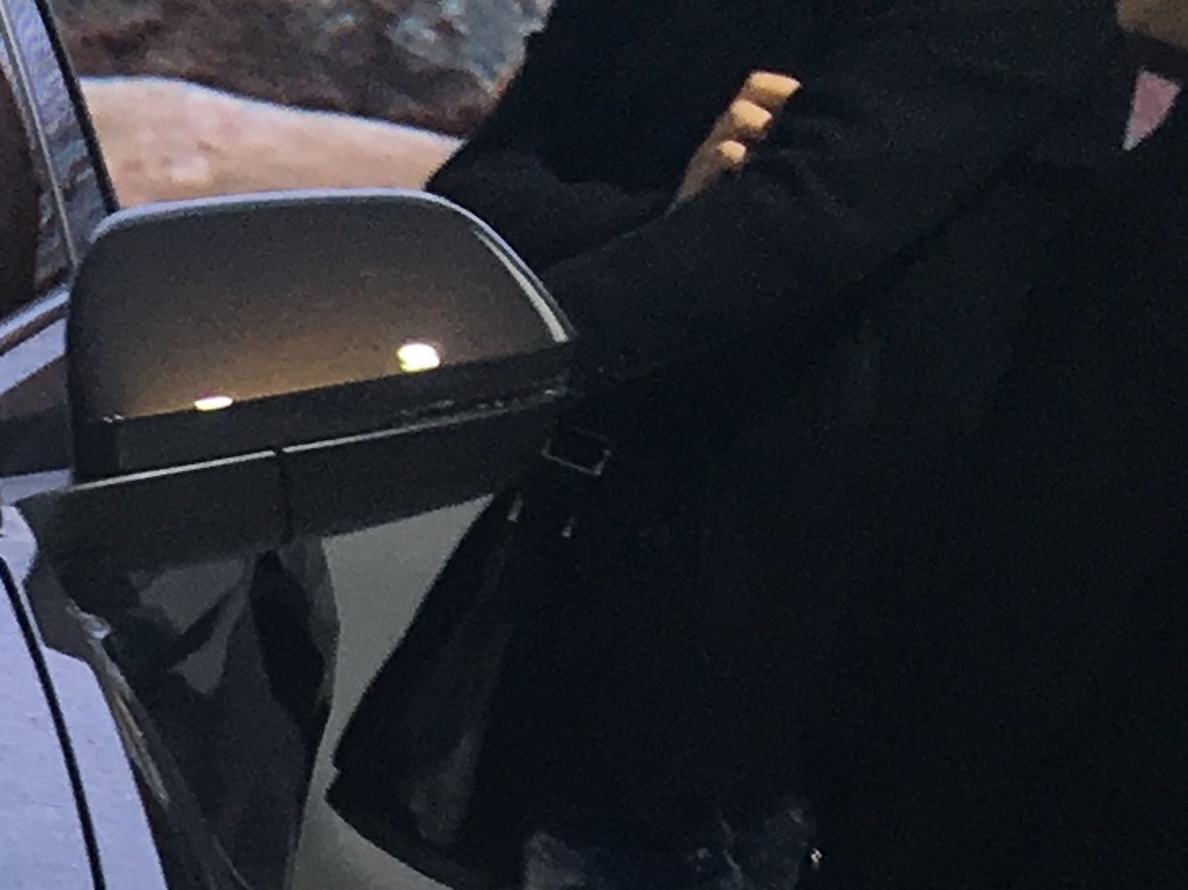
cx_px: -1927
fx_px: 5490
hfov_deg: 10.2
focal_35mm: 160
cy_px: 2438
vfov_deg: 8.2
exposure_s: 1/132
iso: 25
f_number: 2.2
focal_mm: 4.15
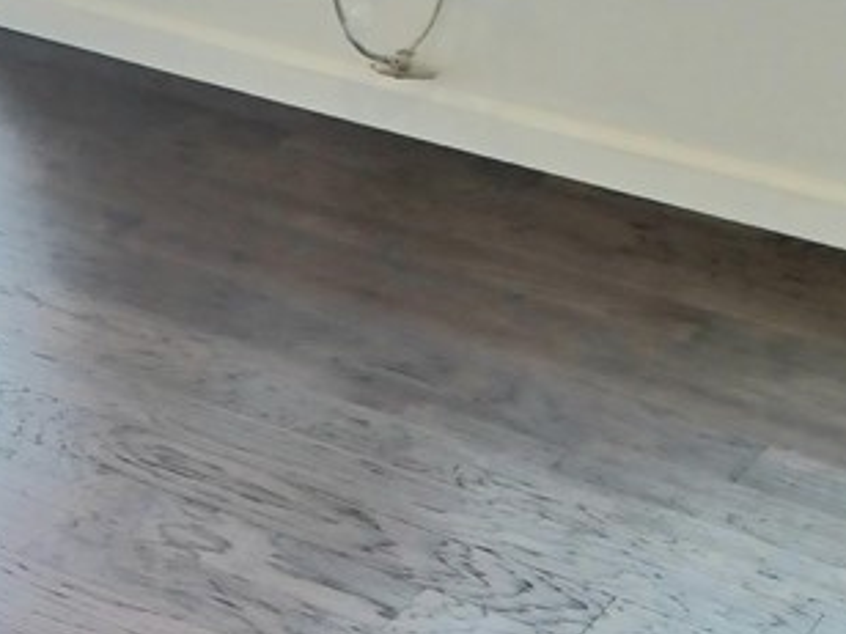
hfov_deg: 21.3
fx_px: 2028
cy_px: 925
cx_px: -255
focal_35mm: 83
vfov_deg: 16.4
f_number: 1.8
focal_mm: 4.6
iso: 400
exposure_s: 1/50
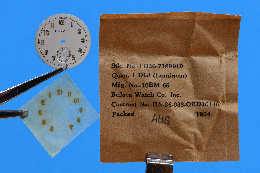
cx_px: 130
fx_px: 758
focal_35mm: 105
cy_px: 86
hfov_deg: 19.5
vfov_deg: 13.0
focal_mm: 105
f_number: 22
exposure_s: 1/4
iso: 1600
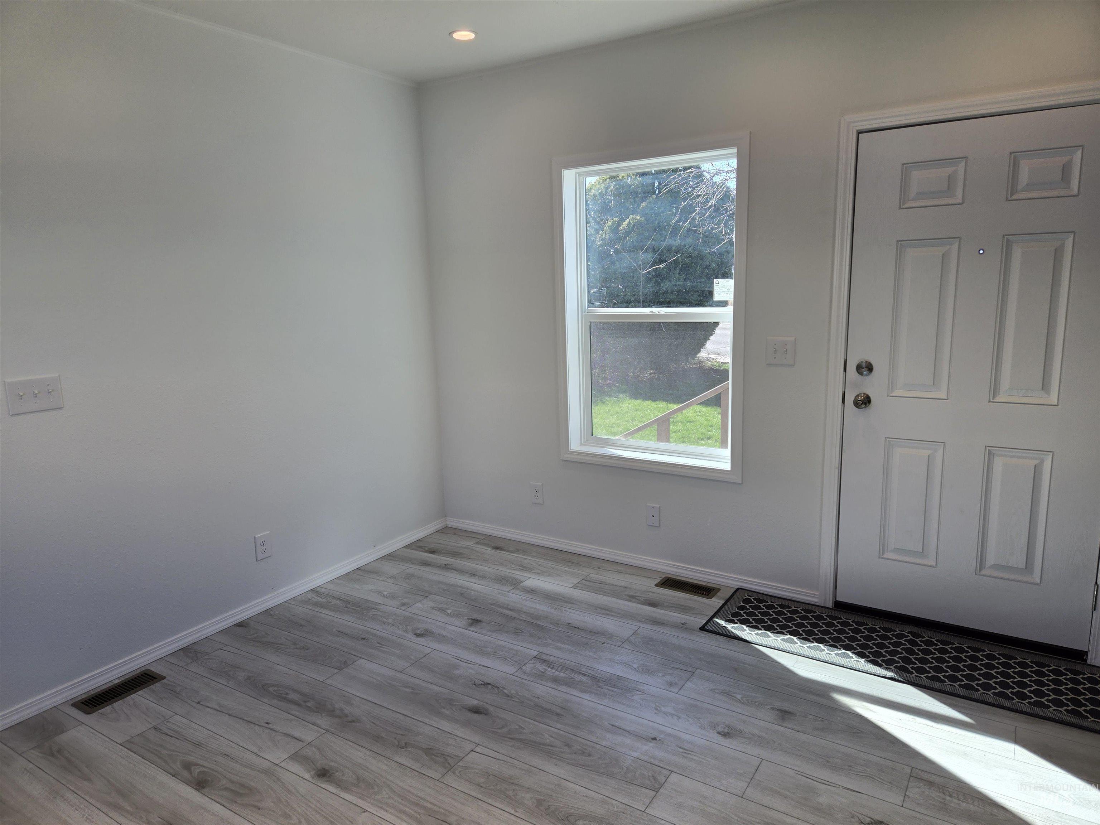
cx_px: 550
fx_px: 731
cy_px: 412
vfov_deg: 58.9
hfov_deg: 73.9
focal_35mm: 23
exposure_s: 1/226
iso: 25
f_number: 1.8
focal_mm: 5.4
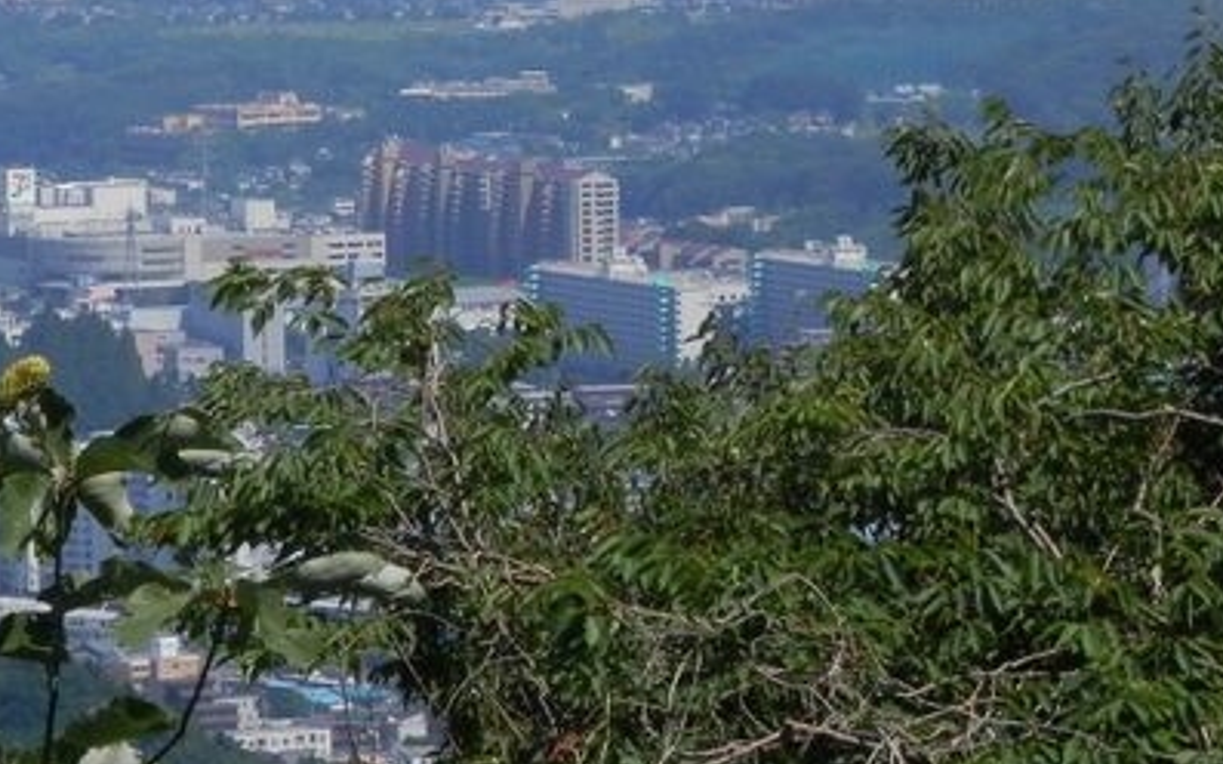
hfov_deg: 5.8
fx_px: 12031
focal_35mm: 361
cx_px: 89
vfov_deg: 3.6
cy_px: 77
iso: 80
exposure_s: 1/500
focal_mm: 30.2
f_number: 5.7
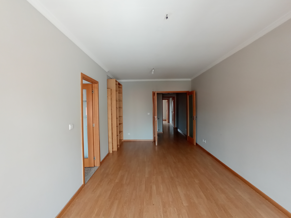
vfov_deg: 81.7
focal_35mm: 15
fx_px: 126
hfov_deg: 98.2
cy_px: 109
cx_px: 146
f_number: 2.2
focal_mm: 1.65
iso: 143
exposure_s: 1/50
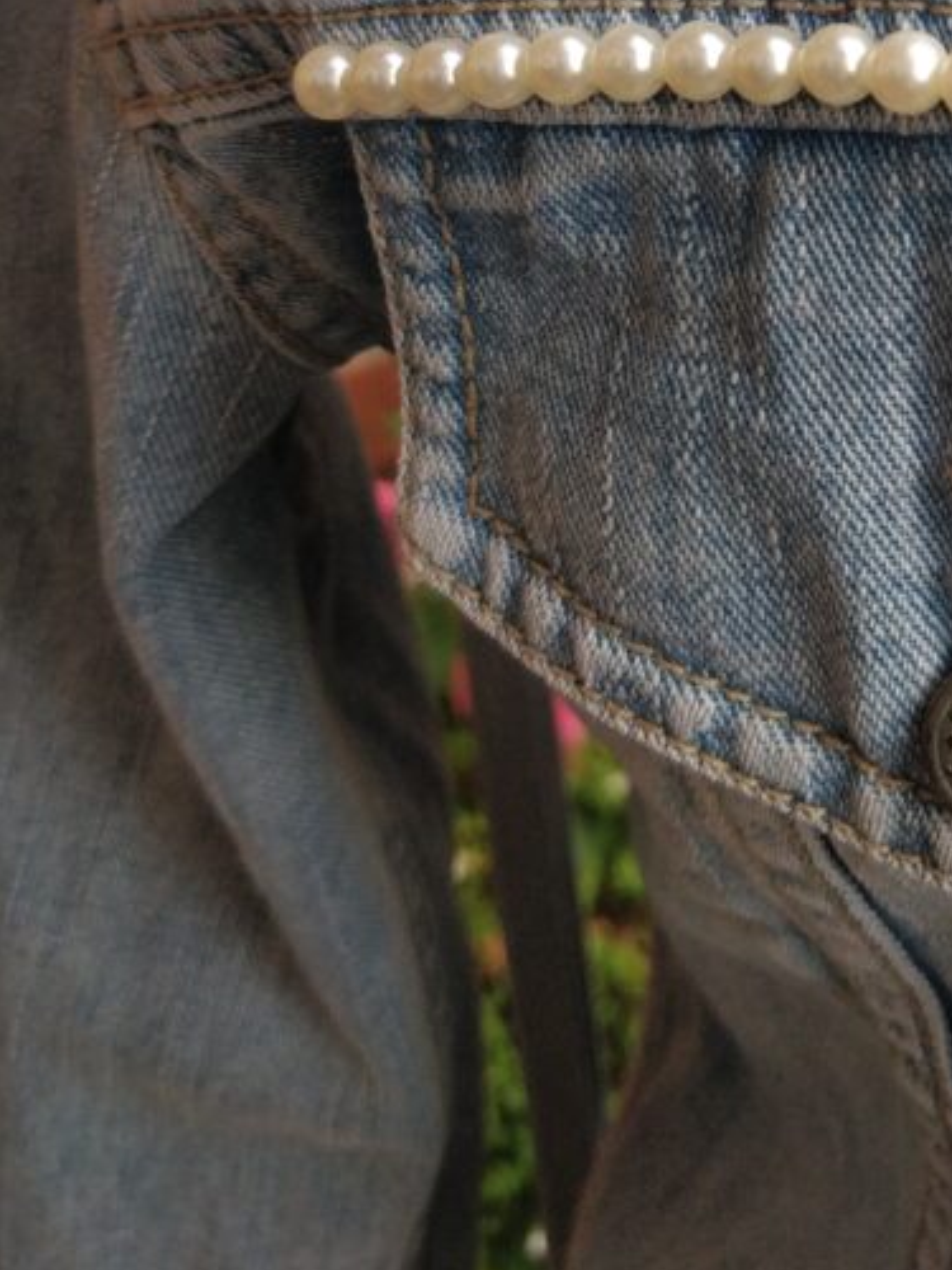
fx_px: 2347
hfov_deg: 22.1
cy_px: -187
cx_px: 939
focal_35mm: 64
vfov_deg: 27.3
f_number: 1.7
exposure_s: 1/144
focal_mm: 4.1
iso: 100
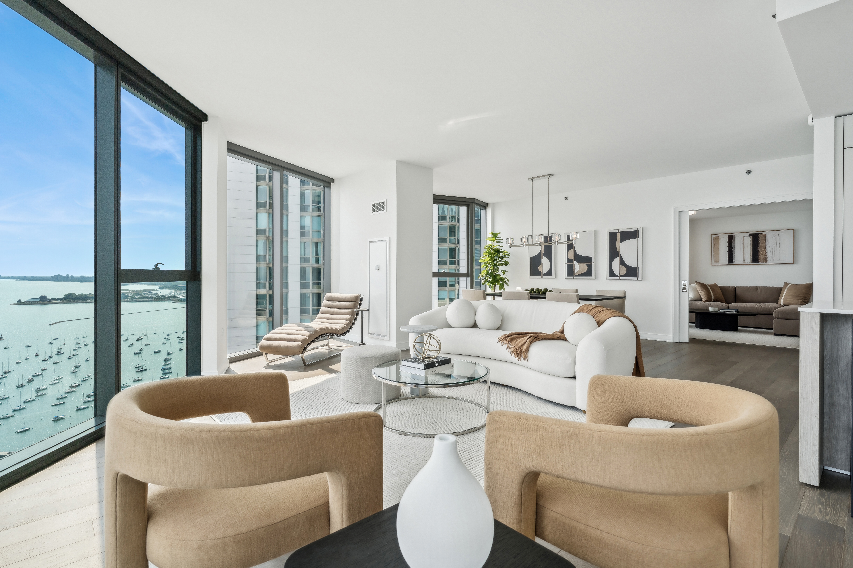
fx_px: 403
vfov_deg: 70.4
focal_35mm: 17
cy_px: 279
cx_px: 428
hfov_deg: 93.3
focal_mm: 16
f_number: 7.1
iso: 320
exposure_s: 1/250
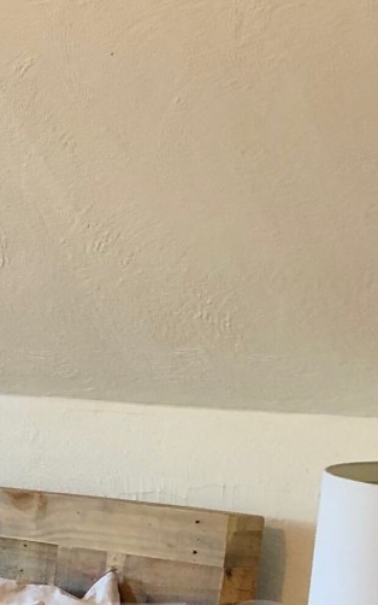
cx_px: -573
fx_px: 1993
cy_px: 659
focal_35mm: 121
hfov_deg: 9.5
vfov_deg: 16.7
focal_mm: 4
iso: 40
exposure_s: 1/20
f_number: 1.8
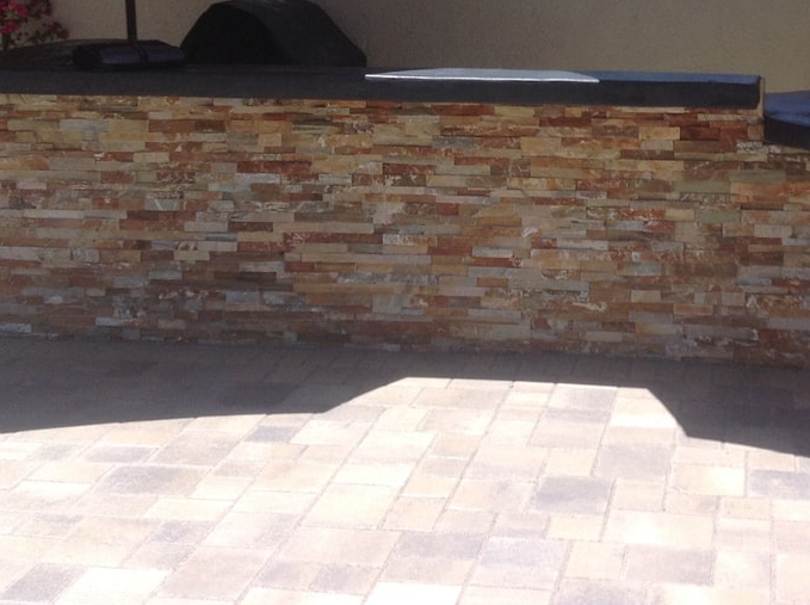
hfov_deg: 28.0
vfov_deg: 20.8
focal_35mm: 69
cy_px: 51
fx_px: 1612
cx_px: 547
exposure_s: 1/1080
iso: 50
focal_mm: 4.28
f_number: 2.4
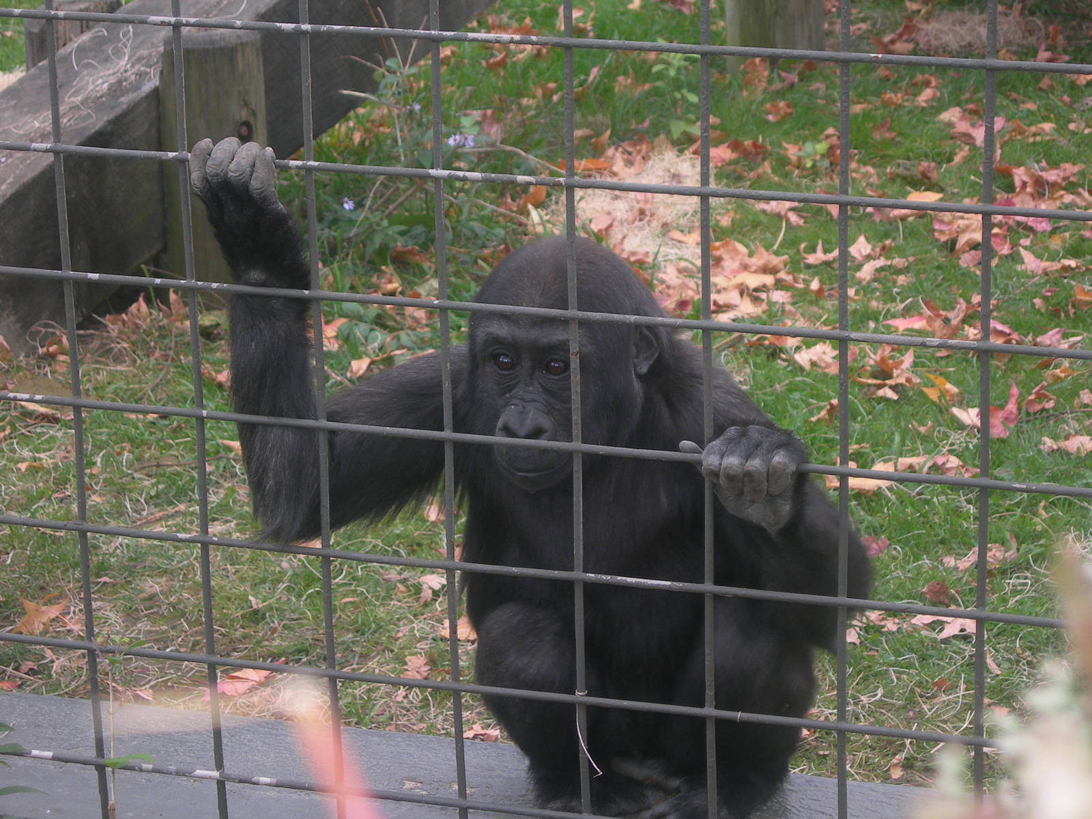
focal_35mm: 114
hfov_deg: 17.3
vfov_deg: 13.0
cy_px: 410
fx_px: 3596
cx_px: 546
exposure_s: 1/30
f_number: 4.9
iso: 53
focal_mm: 23.4
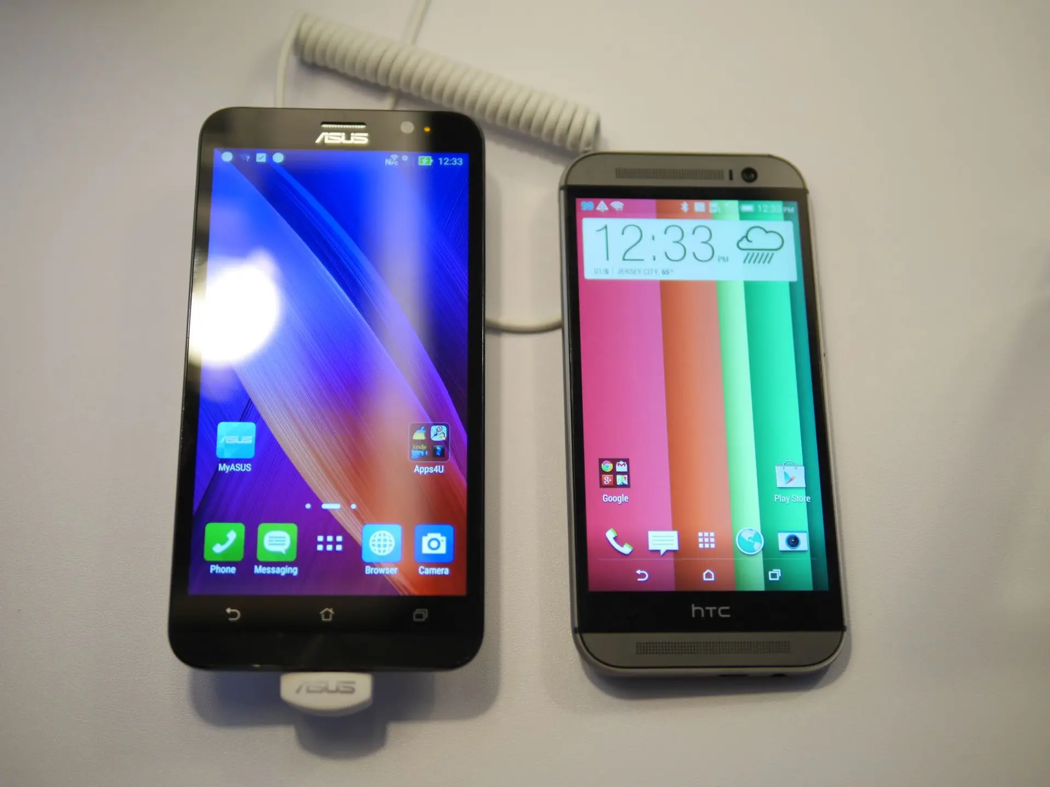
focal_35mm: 50
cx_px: 525
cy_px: 394
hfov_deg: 38.2
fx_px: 1517
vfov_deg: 29.1
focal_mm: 25
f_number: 1.4
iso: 400
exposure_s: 1/400
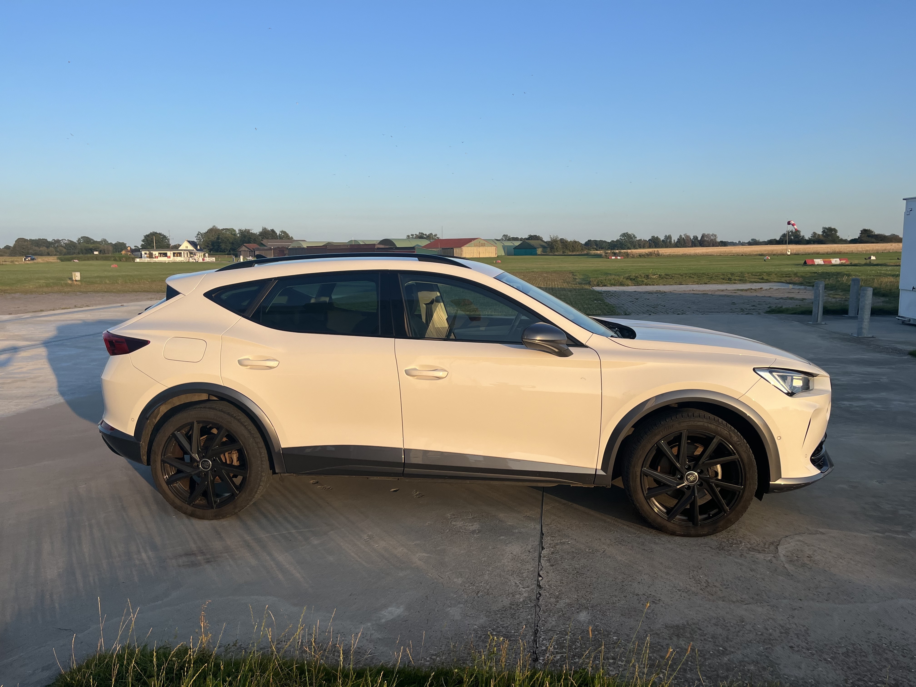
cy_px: 344
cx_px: 458
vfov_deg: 53.1
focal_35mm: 26
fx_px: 688
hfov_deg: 67.3
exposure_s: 1/1623
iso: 50
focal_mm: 5.1
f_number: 1.6
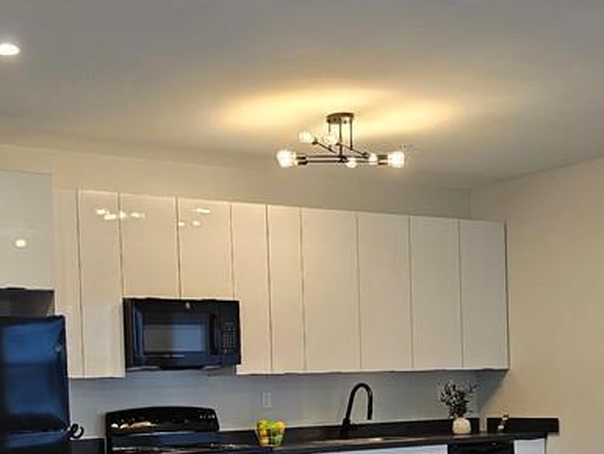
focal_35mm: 61
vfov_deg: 23.6
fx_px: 1065
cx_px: 222
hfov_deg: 31.5
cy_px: 380
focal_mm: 6.3
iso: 160
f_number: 1.7
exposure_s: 1/120
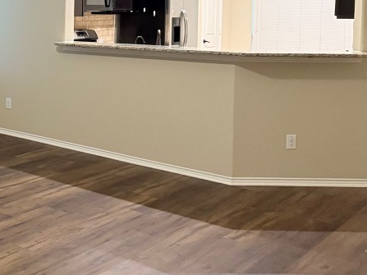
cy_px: 48
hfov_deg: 30.7
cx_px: -50
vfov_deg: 26.0
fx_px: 583
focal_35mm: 55
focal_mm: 6.76
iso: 640
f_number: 1.78
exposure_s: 1/60
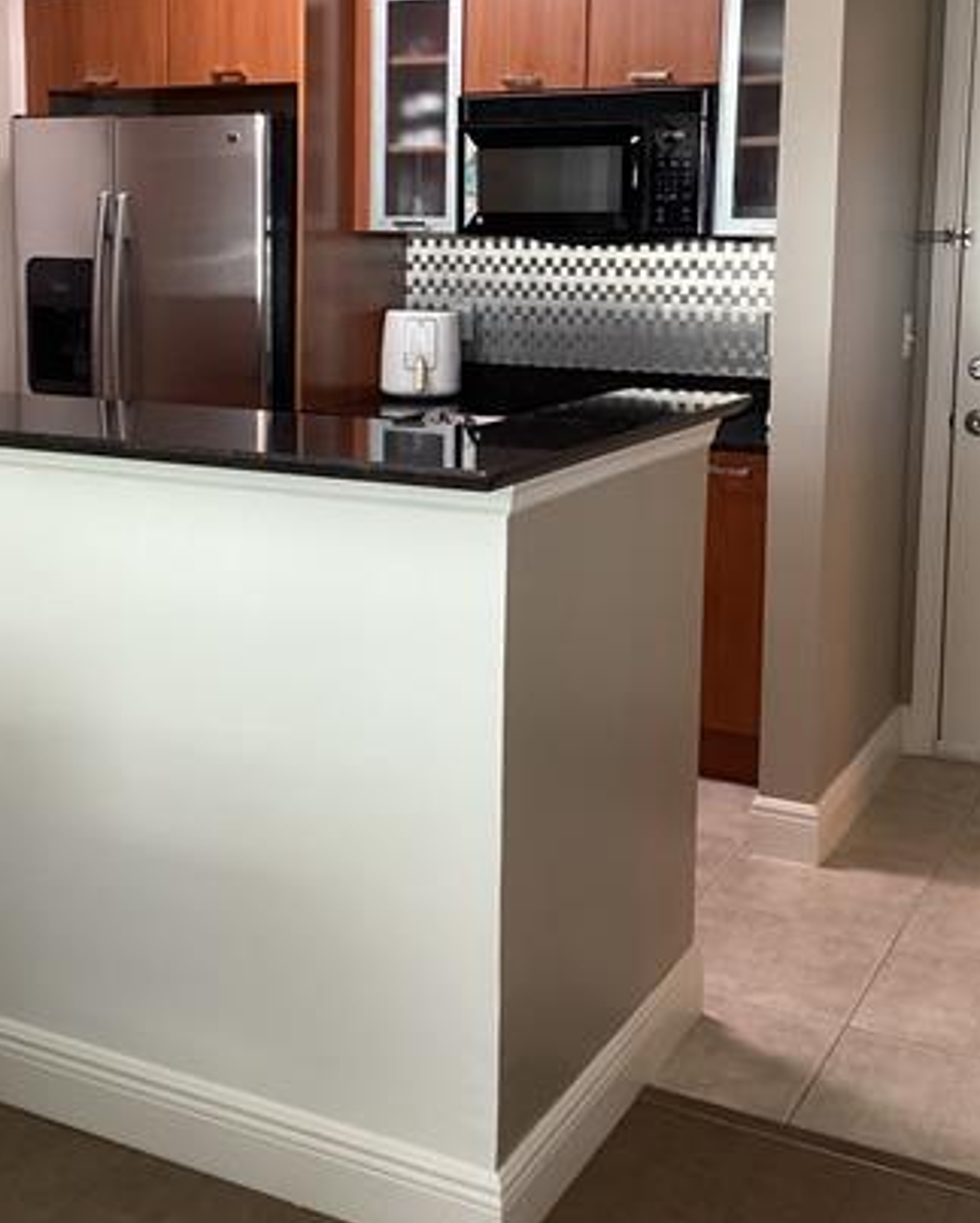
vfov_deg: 40.6
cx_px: 367
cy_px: 413
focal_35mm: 45
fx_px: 1630
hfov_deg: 33.3
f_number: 2.4
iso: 125
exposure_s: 1/60
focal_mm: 3.3
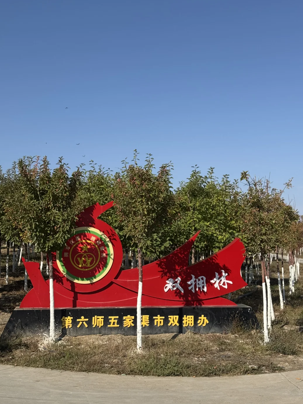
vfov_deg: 38.2
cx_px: 148
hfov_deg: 29.1
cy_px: 209
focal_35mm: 50
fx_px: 583
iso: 64
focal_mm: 6.76
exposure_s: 1/4975
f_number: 1.78
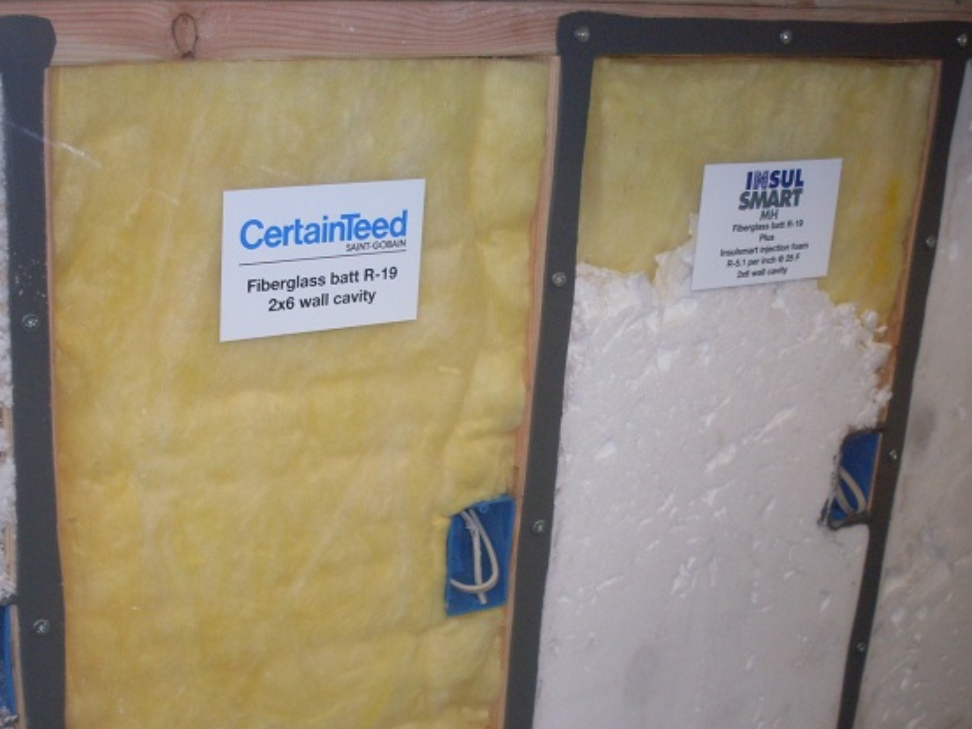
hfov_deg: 34.9
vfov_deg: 26.4
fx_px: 1545
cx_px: 469
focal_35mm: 55
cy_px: 483
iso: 100
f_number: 2.8
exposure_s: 1/45
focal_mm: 6.3
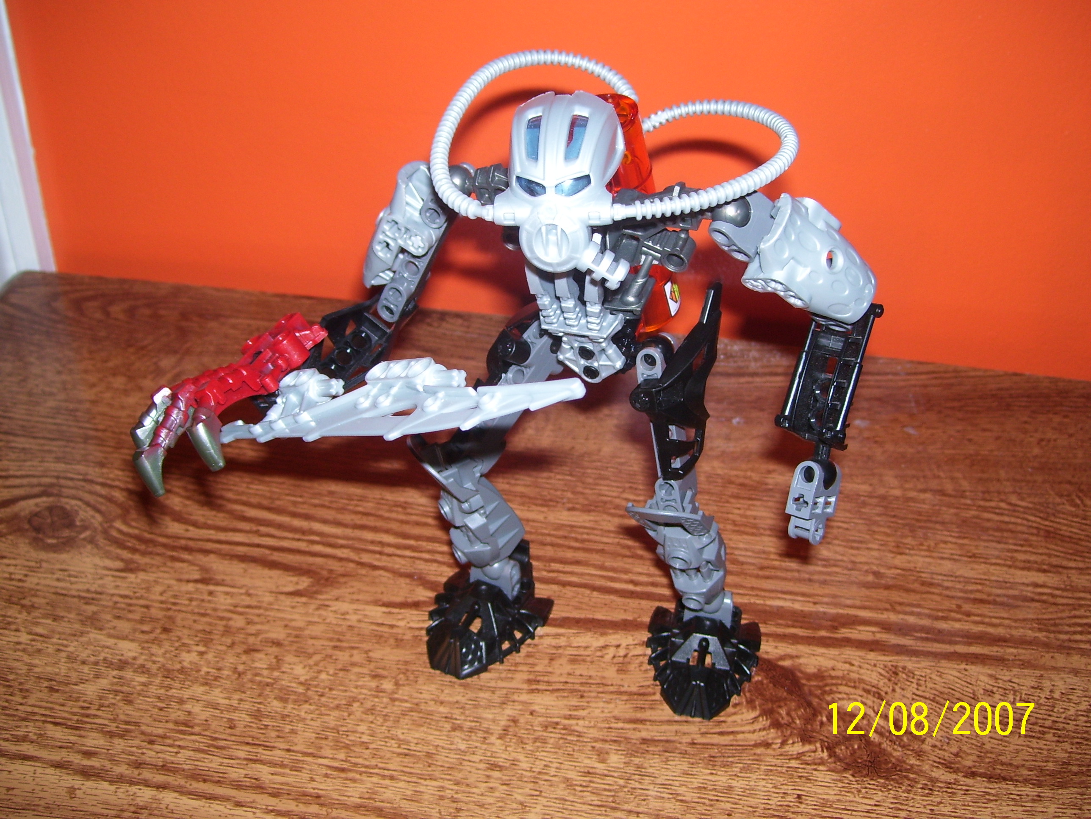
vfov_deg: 38.7
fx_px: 1166
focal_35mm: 37
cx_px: 546
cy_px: 410
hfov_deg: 50.1
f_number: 2.7
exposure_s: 1/60
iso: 80
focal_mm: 6
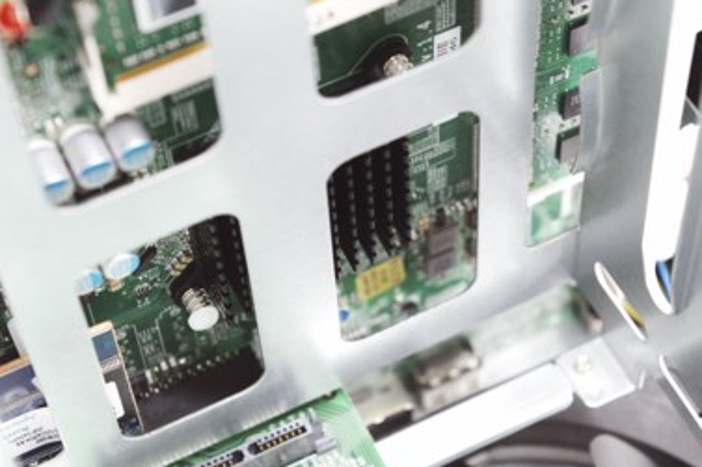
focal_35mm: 99
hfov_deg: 20.7
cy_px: 193
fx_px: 1922
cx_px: 341
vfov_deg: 13.9
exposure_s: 1/60
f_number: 5.6
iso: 400
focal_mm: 55
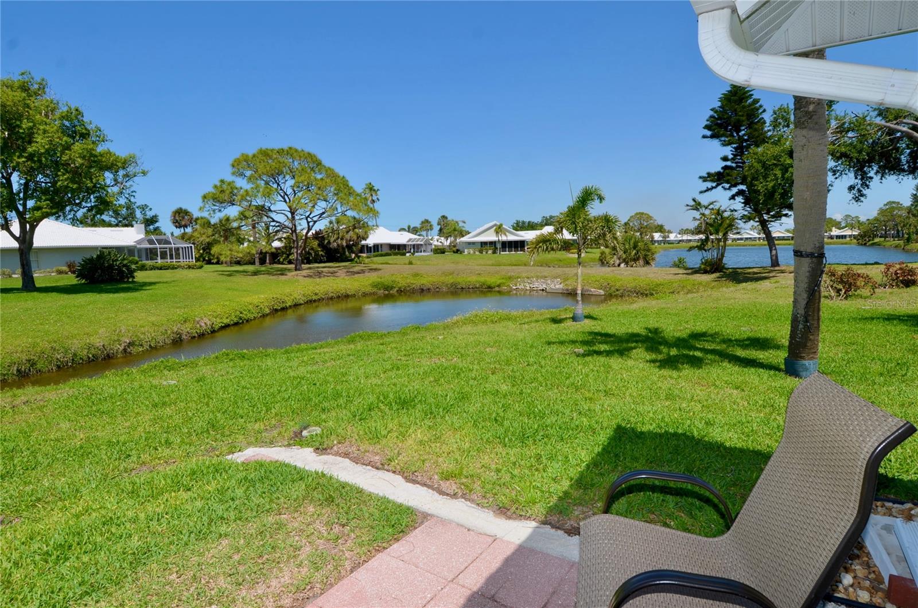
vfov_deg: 67.1
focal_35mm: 18
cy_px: 304
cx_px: 459
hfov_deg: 90.1
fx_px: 458
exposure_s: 1/250
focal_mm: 12
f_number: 10
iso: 100
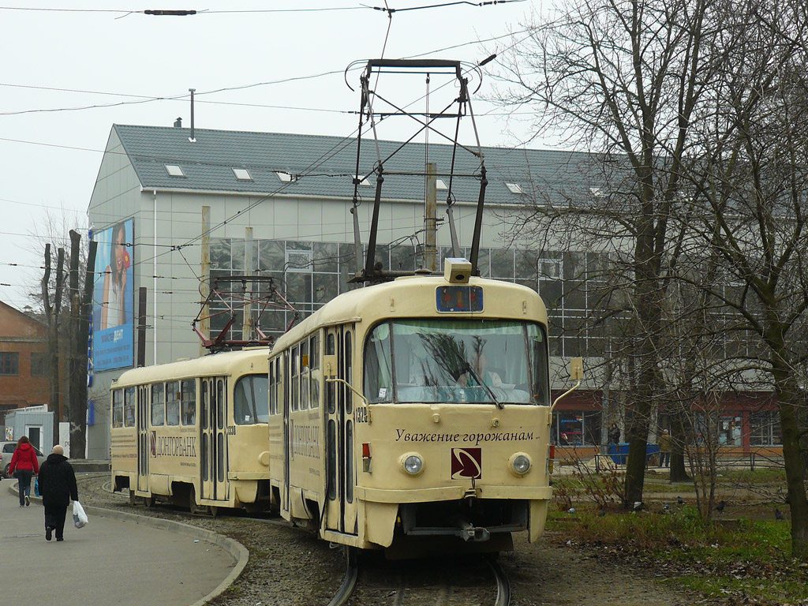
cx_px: 404
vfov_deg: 18.0
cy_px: 303
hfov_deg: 23.8
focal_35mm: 82
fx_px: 1914
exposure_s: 1/60
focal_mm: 13.7
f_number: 3.2
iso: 100
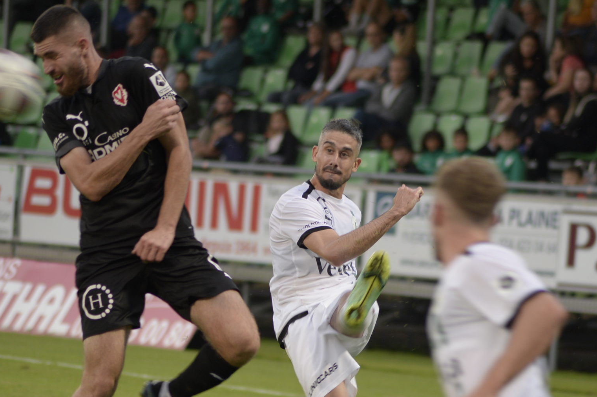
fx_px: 6411
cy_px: 315
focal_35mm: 387
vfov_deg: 3.5
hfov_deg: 5.3
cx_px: 328
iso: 800
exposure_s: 1/200
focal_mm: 230
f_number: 5
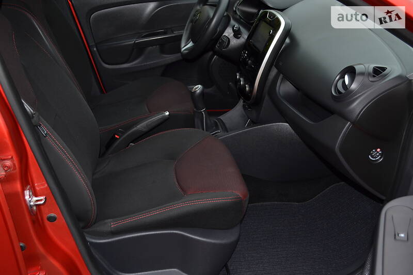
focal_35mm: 42
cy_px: 138
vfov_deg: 31.9
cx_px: 206
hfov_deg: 46.4
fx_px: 482
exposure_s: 1/60
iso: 200
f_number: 5
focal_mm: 28
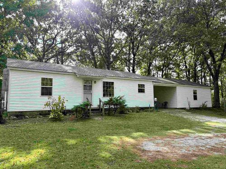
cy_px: 84
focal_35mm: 26
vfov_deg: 53.1
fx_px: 170
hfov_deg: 67.3
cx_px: 113
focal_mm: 5.96
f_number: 1.6
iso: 64
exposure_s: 1/884
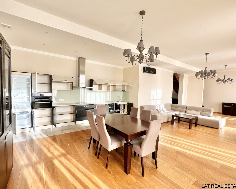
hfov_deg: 96.8
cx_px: 118
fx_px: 105
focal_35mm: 15
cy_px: 97
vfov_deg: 84.0
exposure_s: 1/104
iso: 40
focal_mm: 2.22
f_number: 2.2
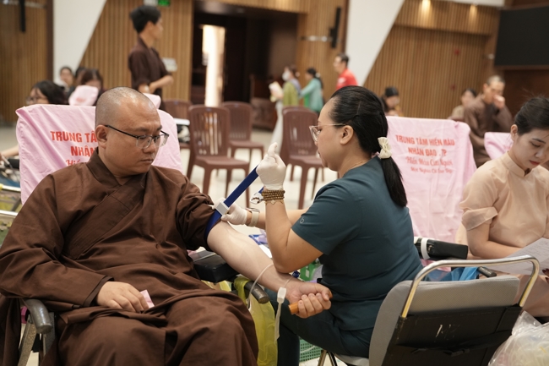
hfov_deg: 46.4
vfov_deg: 31.9
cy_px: 183
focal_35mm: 42
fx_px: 640
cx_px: 274
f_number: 2.5
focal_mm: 42
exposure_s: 1/160
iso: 2000
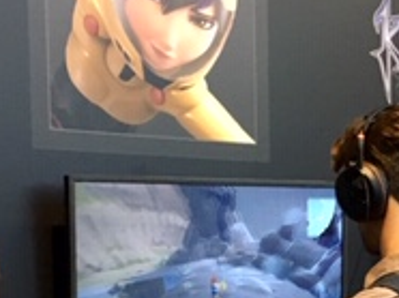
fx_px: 1151
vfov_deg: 14.4
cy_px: 332
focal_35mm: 100
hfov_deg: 19.1
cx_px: 395
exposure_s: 1/25
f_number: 2.2
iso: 200
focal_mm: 4.15
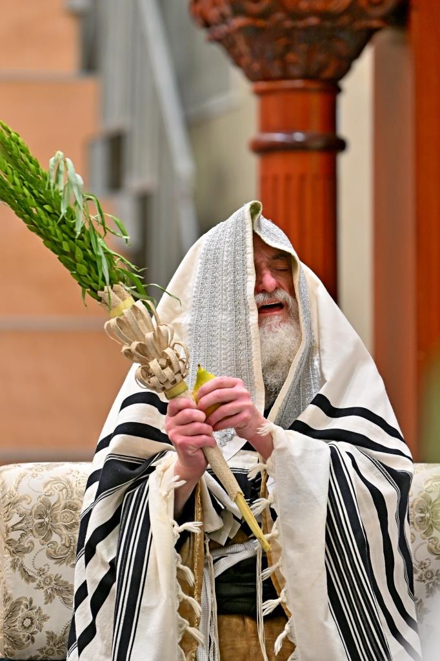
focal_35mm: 270
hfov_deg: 5.1
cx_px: 220
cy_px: 330
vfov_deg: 7.6
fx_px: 4953
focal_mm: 180
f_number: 2.8
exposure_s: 1/320
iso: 250
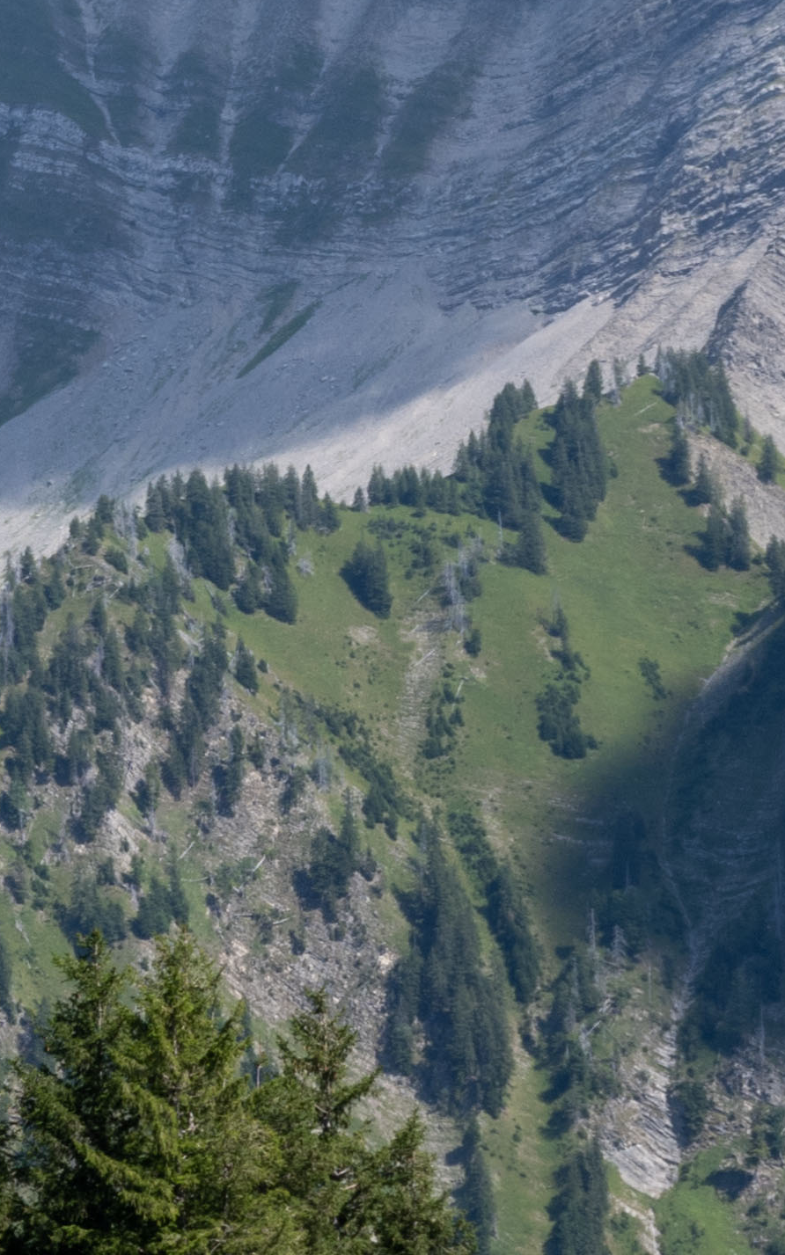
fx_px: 5954
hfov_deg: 7.0
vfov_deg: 12.0
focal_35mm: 174
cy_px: 263
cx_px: -1273
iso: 100
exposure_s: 1/125
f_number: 11
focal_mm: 29.5
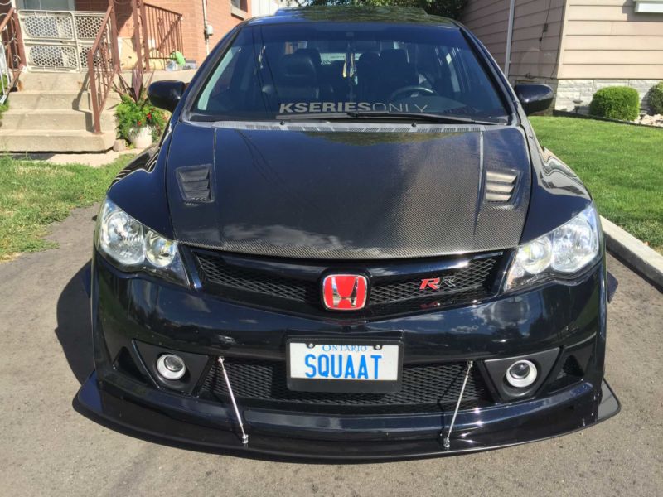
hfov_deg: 61.7
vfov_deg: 48.2
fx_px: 555
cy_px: 248
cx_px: 332
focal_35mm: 29
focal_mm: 4.15
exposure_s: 1/1041
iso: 32
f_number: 2.2
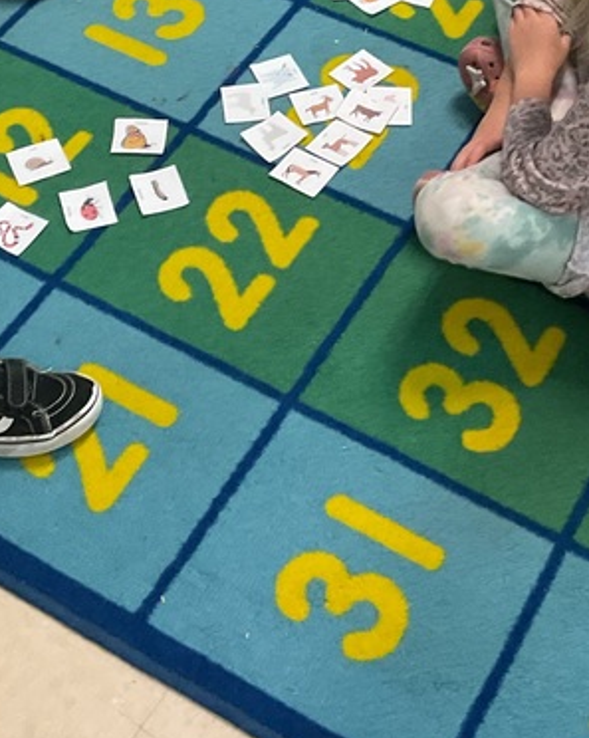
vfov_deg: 23.3
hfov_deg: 19.6
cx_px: 272
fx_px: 1702
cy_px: -30
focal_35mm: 78
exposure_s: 1/60
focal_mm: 3
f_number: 1.8
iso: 160
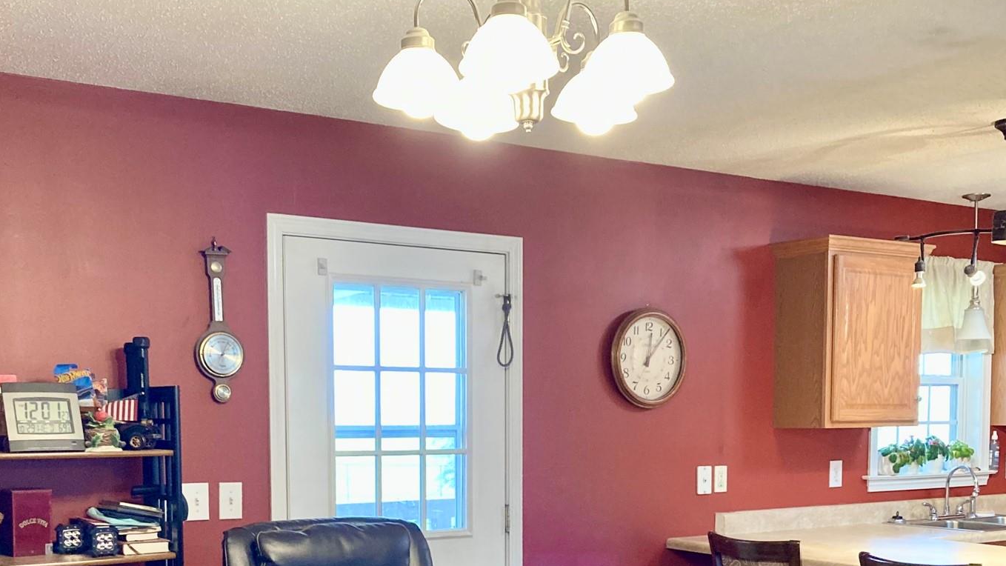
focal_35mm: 46
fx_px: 1227
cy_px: 504
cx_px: 484
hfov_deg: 44.6
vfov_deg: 25.2
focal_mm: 3.99
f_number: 1.8
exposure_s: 1/40
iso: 250
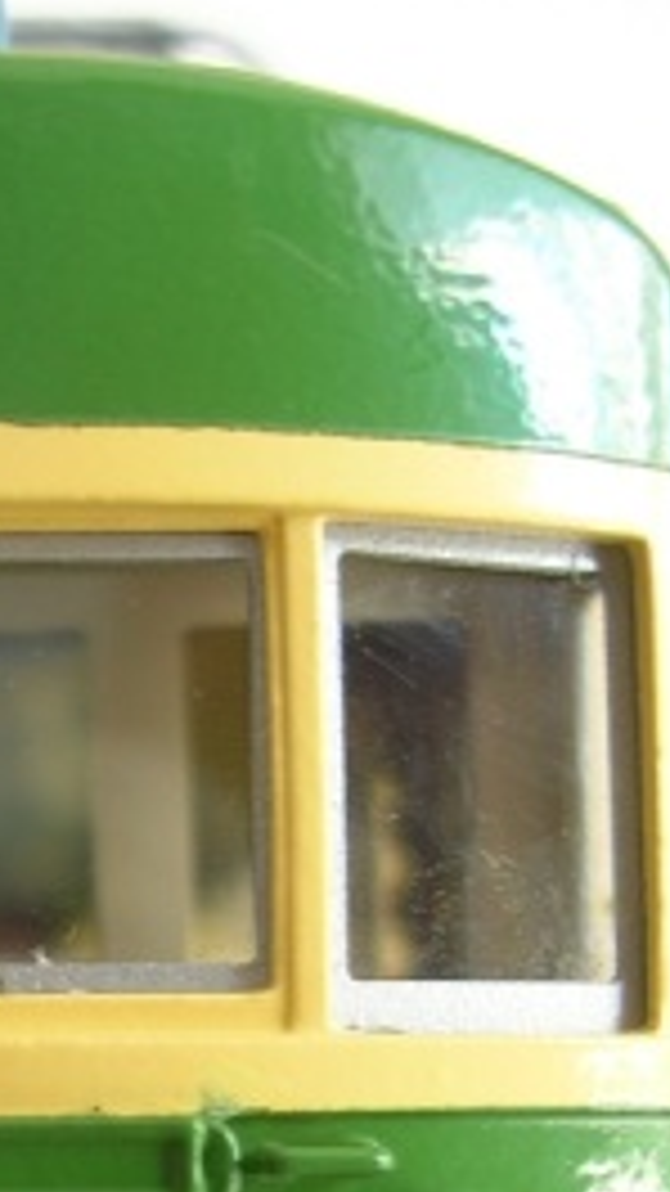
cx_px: -7
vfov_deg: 28.4
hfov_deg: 16.4
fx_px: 2275
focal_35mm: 72
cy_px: 1026
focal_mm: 5.8
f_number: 2.8
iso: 50
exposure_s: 1/13.8
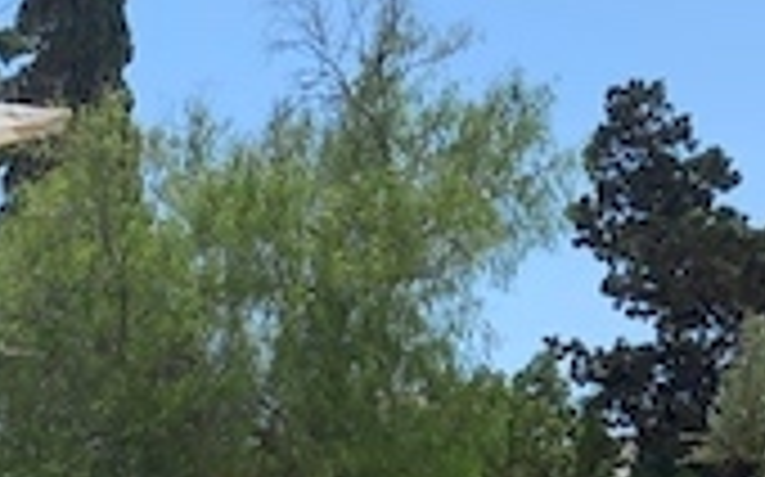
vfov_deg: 9.8
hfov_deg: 15.7
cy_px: 914
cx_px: -297
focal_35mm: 125
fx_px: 2604
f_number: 2
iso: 25
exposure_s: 1/859
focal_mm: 4.6
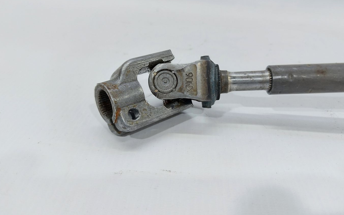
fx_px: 244
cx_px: 172
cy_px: 84
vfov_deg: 47.3
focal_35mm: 26
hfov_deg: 70.4
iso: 80
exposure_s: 1/50
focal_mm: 5.23
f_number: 1.8
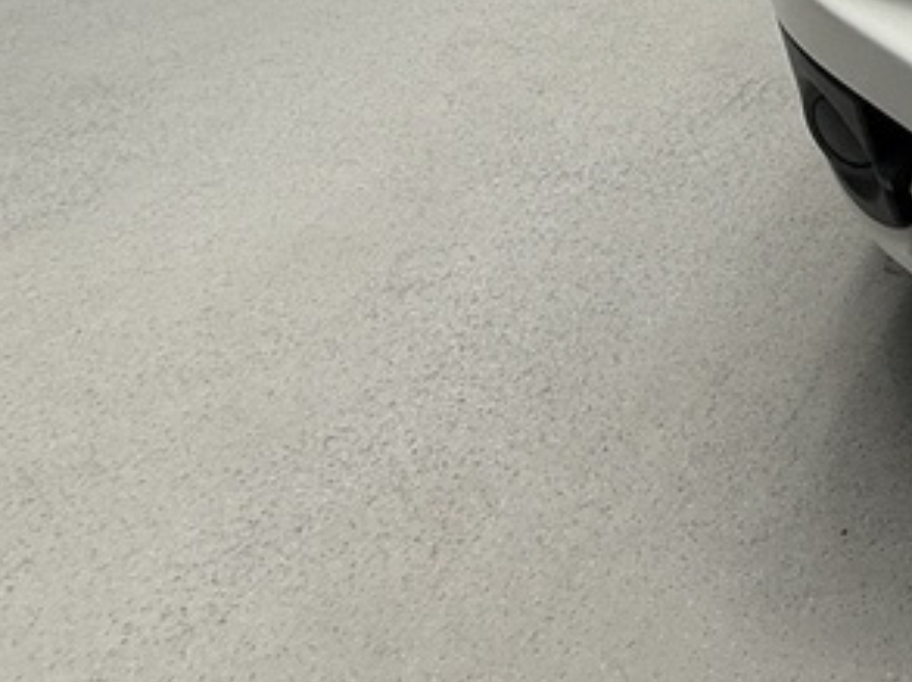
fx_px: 1289
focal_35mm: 49
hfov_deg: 24.9
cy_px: -234
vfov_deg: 25.1
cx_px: 1494
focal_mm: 2.22
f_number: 2.2
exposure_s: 1/100
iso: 80
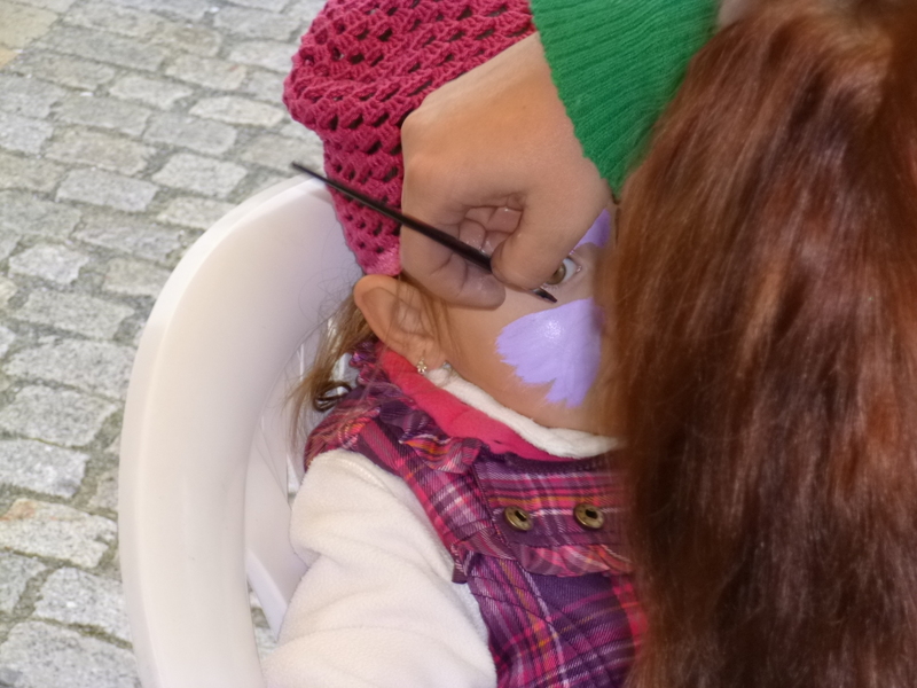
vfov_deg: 12.9
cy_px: 344
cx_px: 458
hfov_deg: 17.1
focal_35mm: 115
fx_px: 3046
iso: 200
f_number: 5.6
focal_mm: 20.6
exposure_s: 1/60
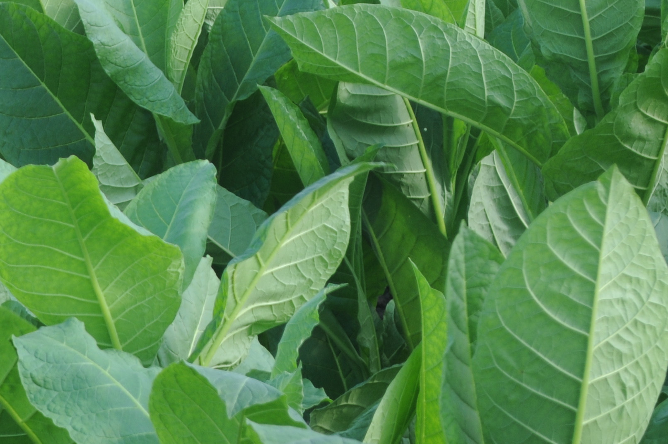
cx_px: -119
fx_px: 4064
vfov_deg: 6.2
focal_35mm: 219
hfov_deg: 9.3
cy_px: 145
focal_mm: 55
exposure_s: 1/125
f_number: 5.6
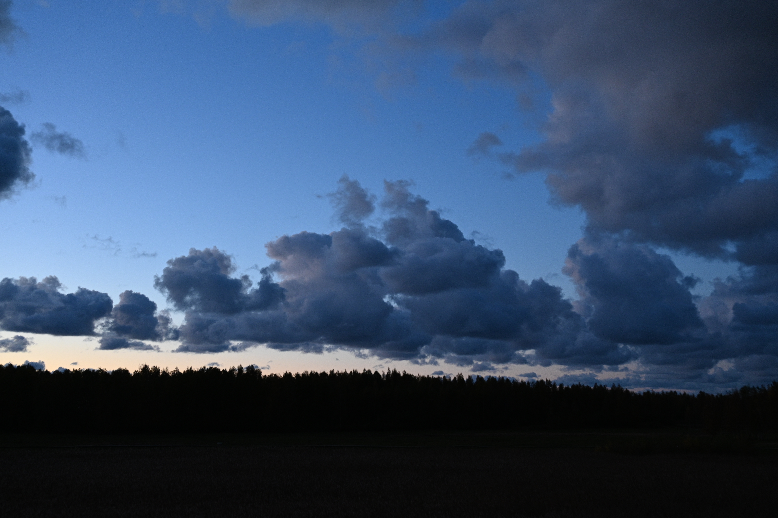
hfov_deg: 46.4
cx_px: 389
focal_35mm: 42
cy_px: 259
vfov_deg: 31.9
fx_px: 907
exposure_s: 1/100
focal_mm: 42
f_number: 4
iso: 1100
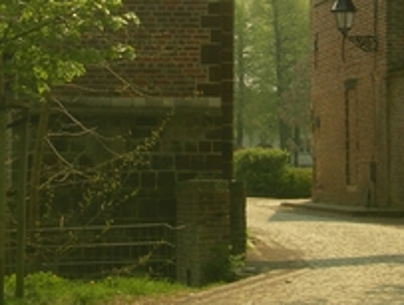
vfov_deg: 8.2
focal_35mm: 180
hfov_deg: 11.0
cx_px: 155
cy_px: -8
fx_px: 2104
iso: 50
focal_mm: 12.7
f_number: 5.9
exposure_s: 1/300
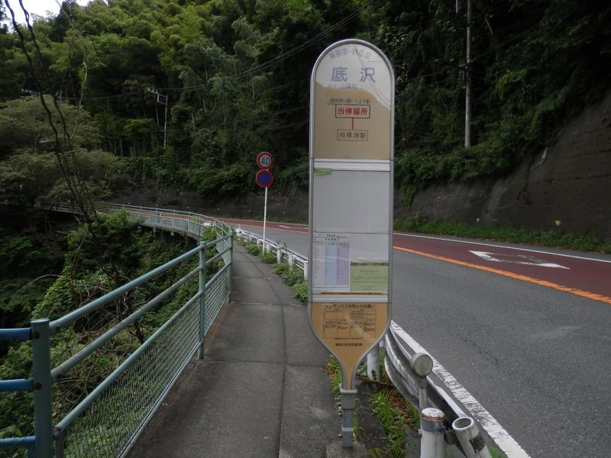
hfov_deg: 69.4
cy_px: 229
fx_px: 441
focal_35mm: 25
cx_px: 306
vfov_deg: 54.9
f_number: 3
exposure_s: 1/160
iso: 80
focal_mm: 4.5
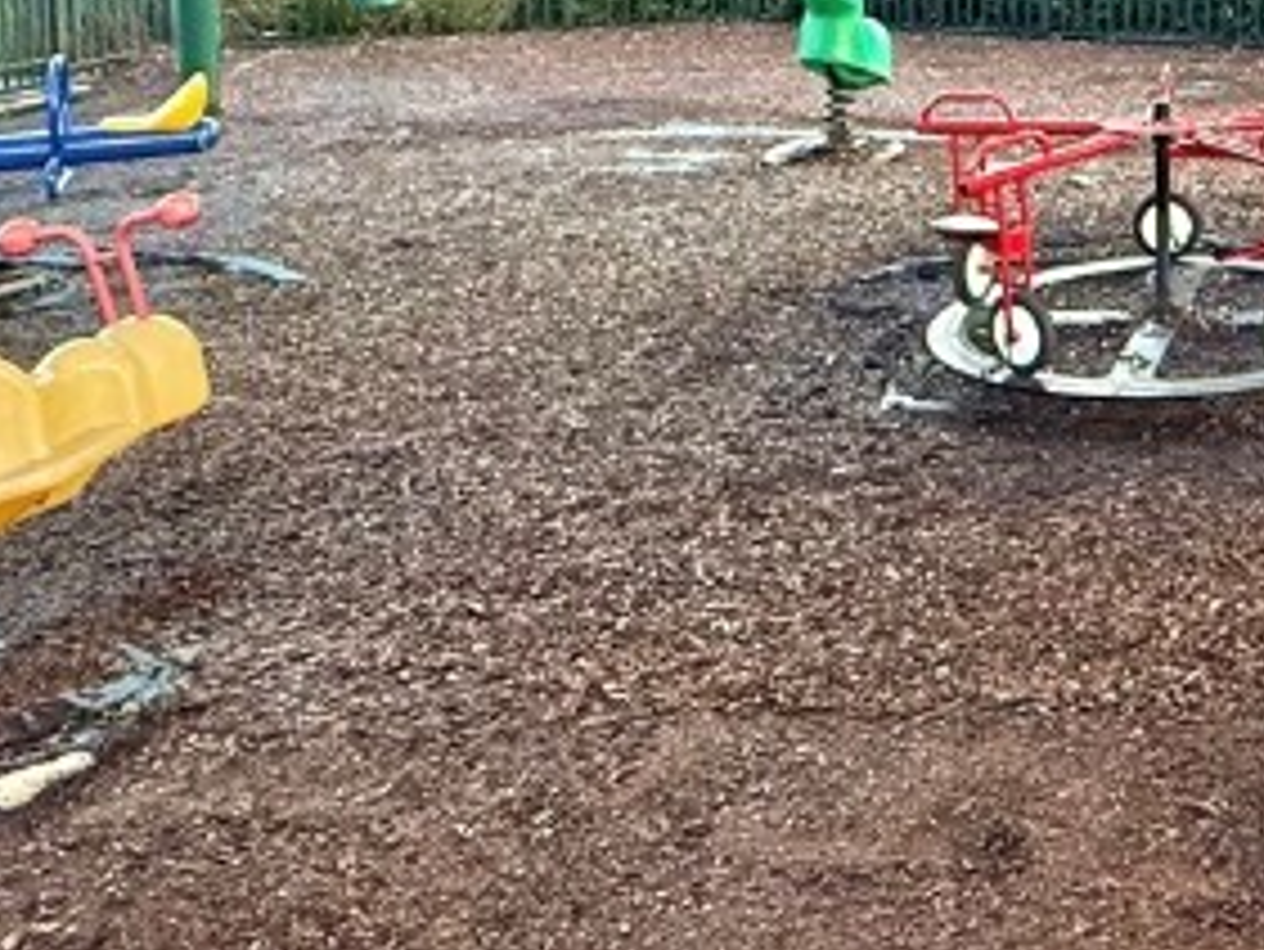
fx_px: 1863
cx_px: 1277
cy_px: -131
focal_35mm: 51
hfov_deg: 34.0
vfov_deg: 26.1
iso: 320
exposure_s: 1/73
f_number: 2.2
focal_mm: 2.22
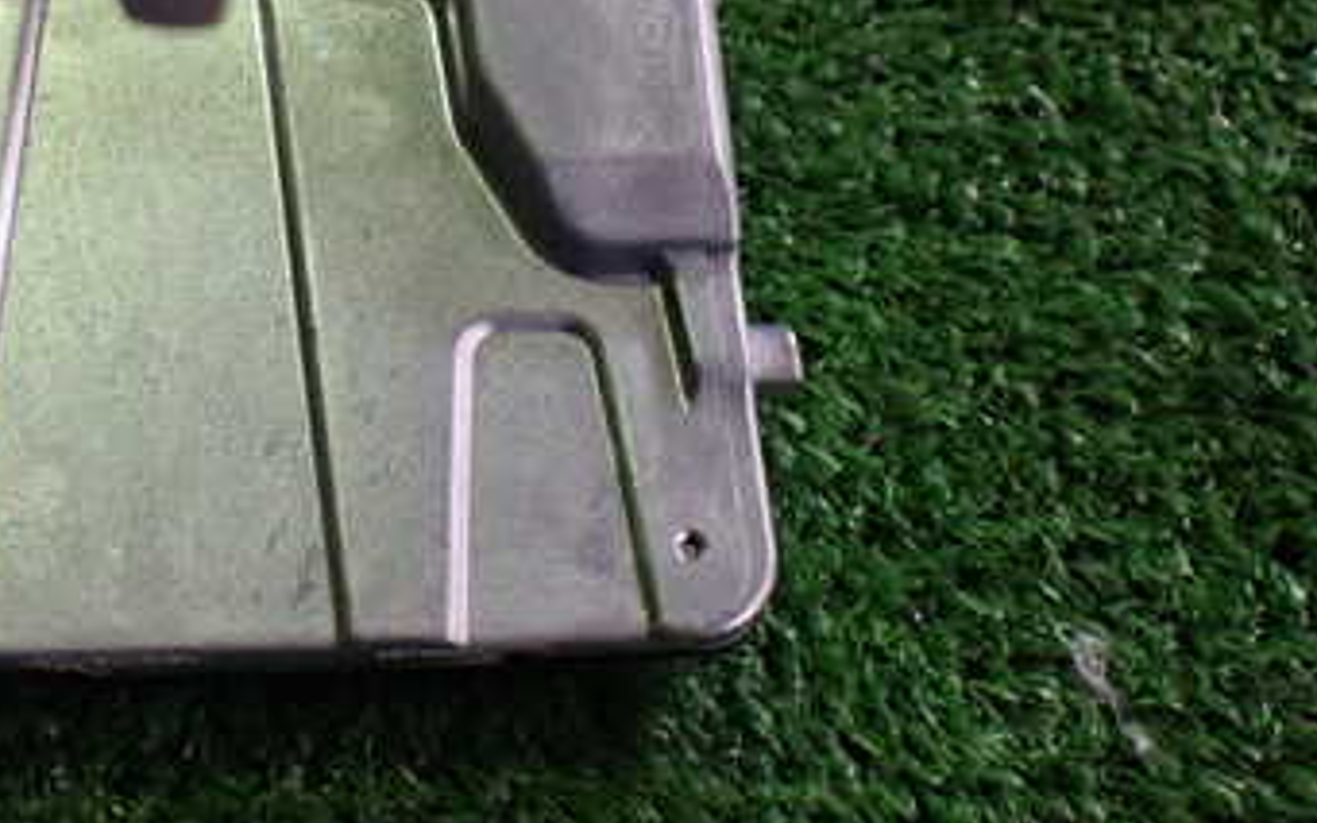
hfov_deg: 35.4
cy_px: 89
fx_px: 2010
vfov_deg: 22.6
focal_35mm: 56
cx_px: 313
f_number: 2.3
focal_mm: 5.4
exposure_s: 1/125
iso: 400
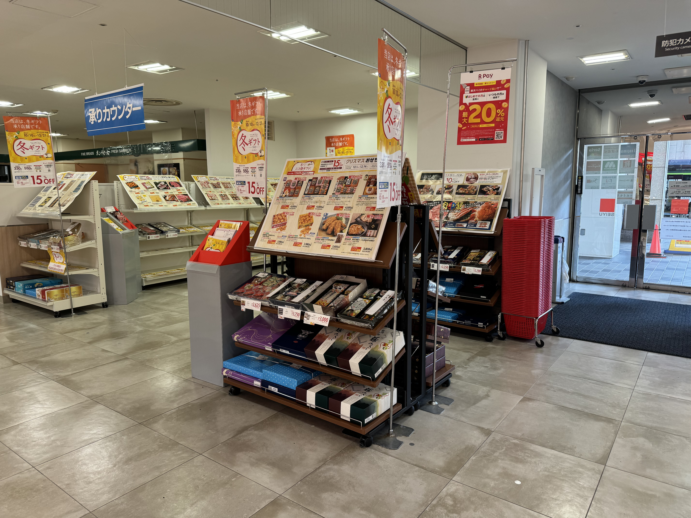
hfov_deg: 71.6
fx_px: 479
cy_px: 259
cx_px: 346
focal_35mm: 24
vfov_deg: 56.8
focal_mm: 6.76
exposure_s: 1/100
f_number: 1.78
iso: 80
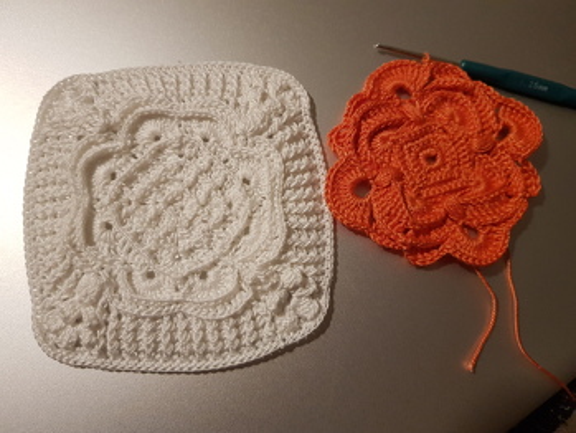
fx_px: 433
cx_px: 288
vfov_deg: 53.1
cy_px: 216
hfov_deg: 67.3
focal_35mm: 26
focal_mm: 4.2
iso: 160
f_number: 1.7
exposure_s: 1/40
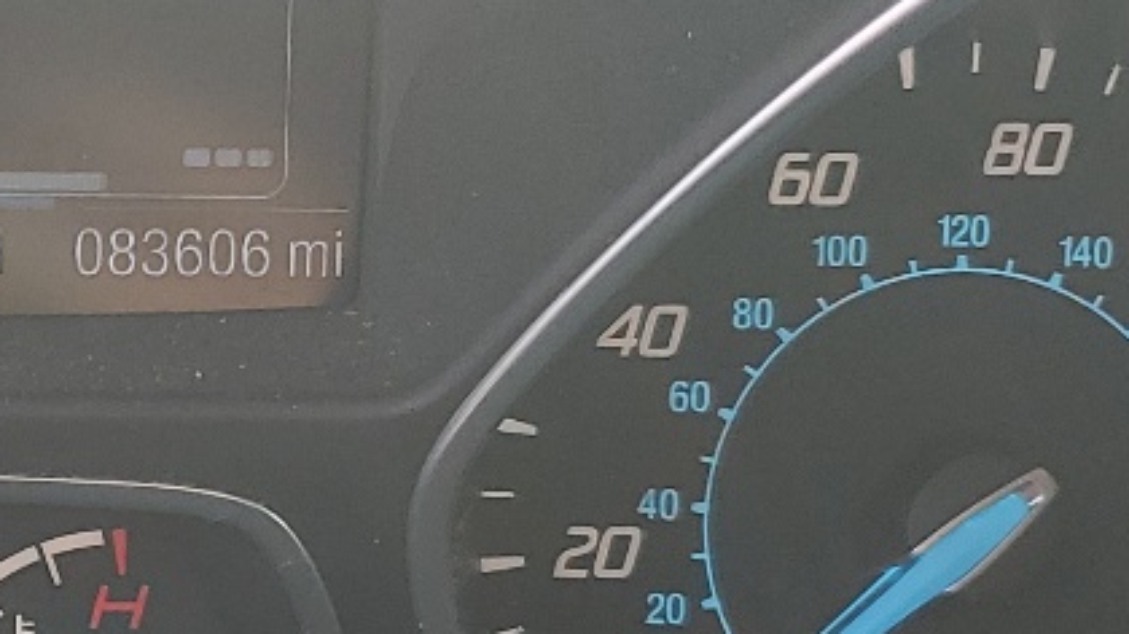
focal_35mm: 108
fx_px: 3232
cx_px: -245
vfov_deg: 11.2
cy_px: 505
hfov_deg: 18.7
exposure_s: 1/303
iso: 50
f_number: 1.5
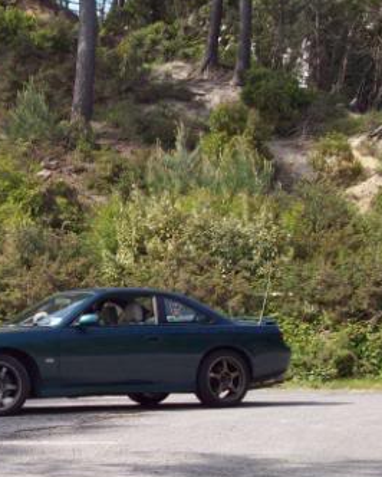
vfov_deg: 21.9
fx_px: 1228
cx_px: -20
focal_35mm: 87
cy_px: 328
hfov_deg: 17.2
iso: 80
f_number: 2.8
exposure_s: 1/532
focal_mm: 6.2
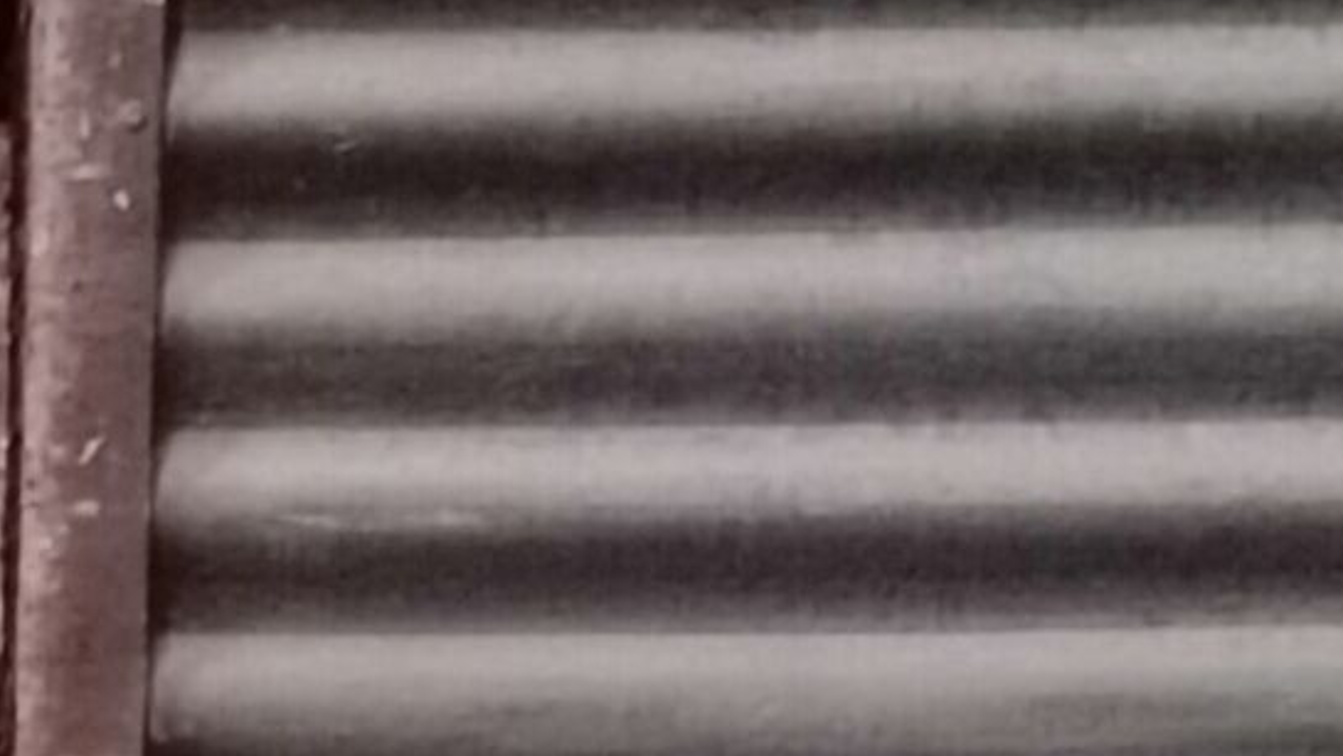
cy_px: 3090
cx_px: -1617
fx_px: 9333
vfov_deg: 4.3
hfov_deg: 7.8
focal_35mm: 262
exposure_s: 1/20
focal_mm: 6.71
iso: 640
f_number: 1.9
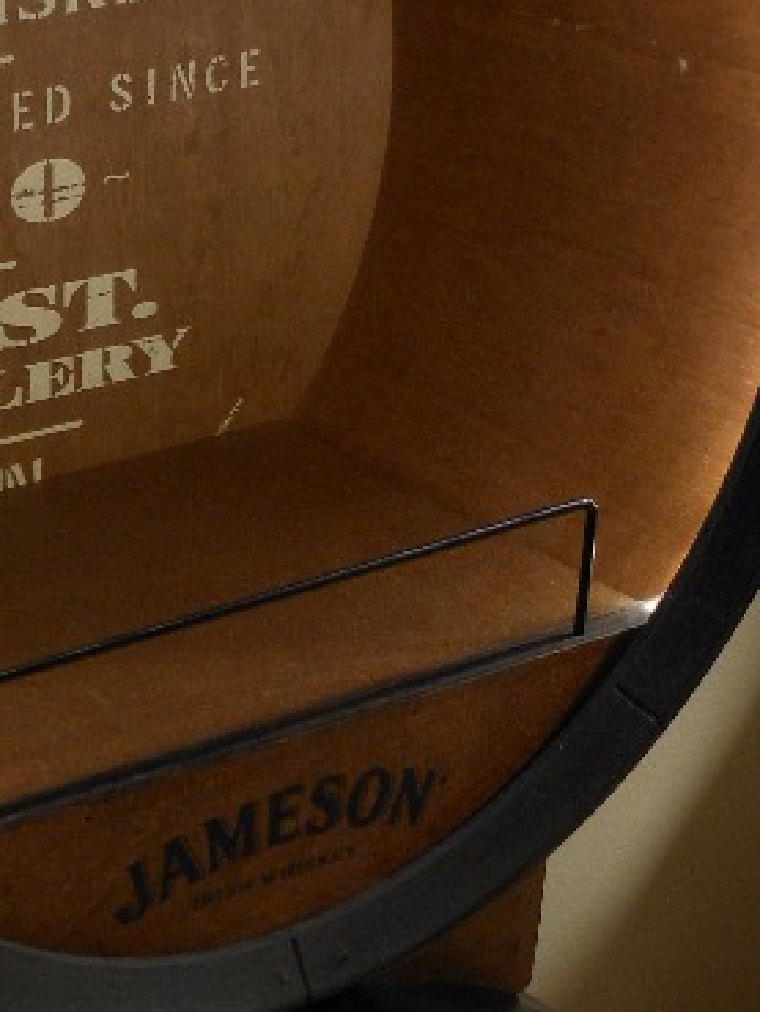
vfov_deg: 23.2
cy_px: 916
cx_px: 11
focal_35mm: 82
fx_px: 2399
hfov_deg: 17.6
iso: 80
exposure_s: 1
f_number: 3.7
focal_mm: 5
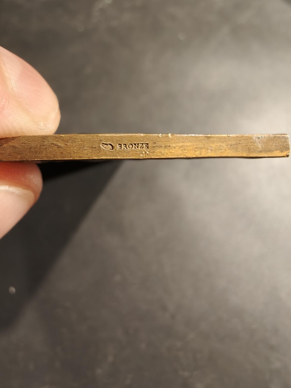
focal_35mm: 23
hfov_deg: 58.9
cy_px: 194
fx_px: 258
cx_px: 146
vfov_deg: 73.9
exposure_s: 1/55.2
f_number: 2
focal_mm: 2.32
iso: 160
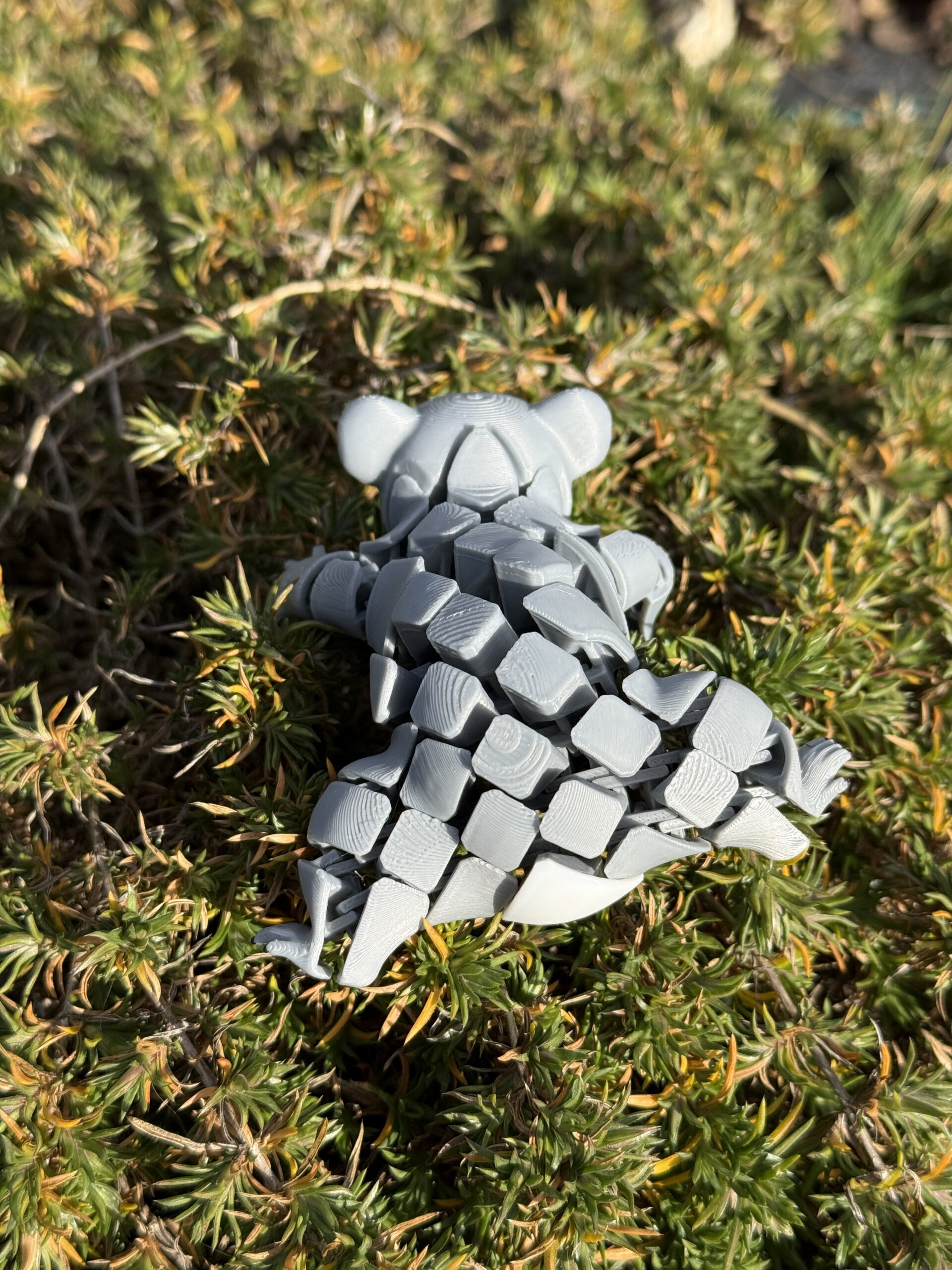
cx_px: 476
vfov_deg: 39.7
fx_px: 1760
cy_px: 635
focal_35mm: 48
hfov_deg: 30.3
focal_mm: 6.76
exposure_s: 1/3378
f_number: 1.78
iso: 80
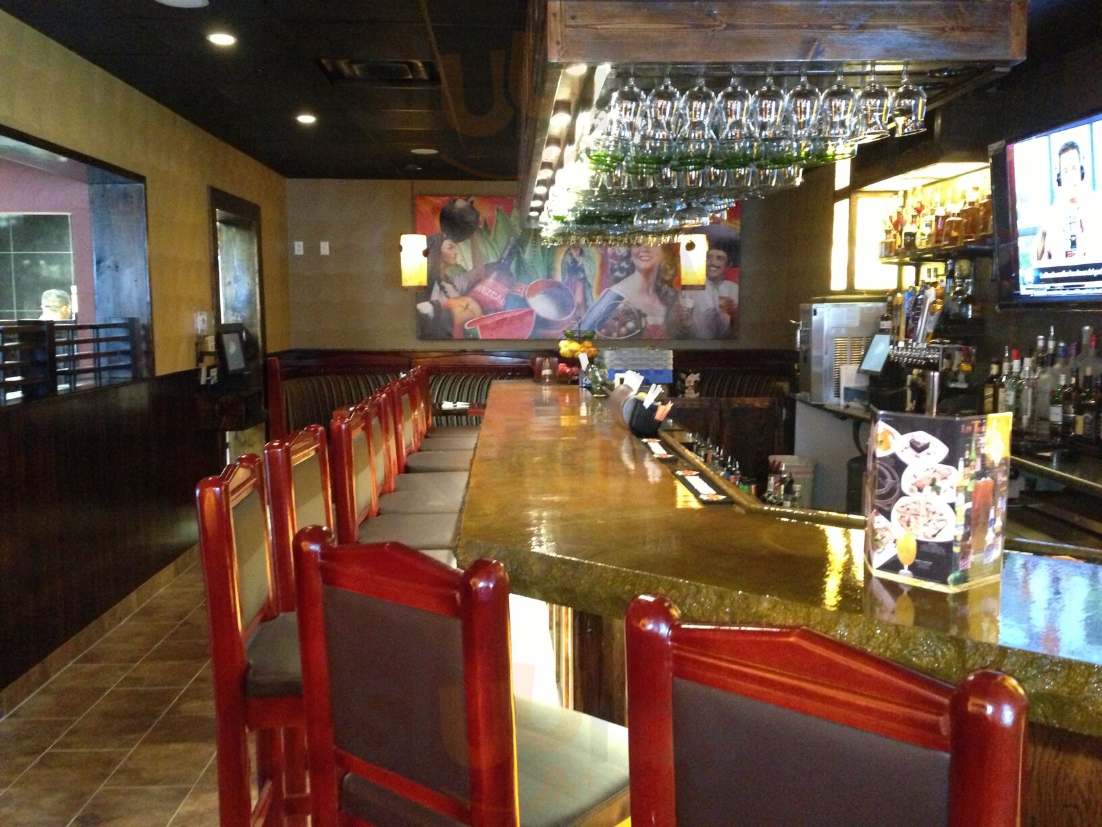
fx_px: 1051
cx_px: 551
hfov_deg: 55.4
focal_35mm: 33
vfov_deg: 42.9
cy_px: 414
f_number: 2.4
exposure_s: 1/16
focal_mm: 4.13
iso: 800
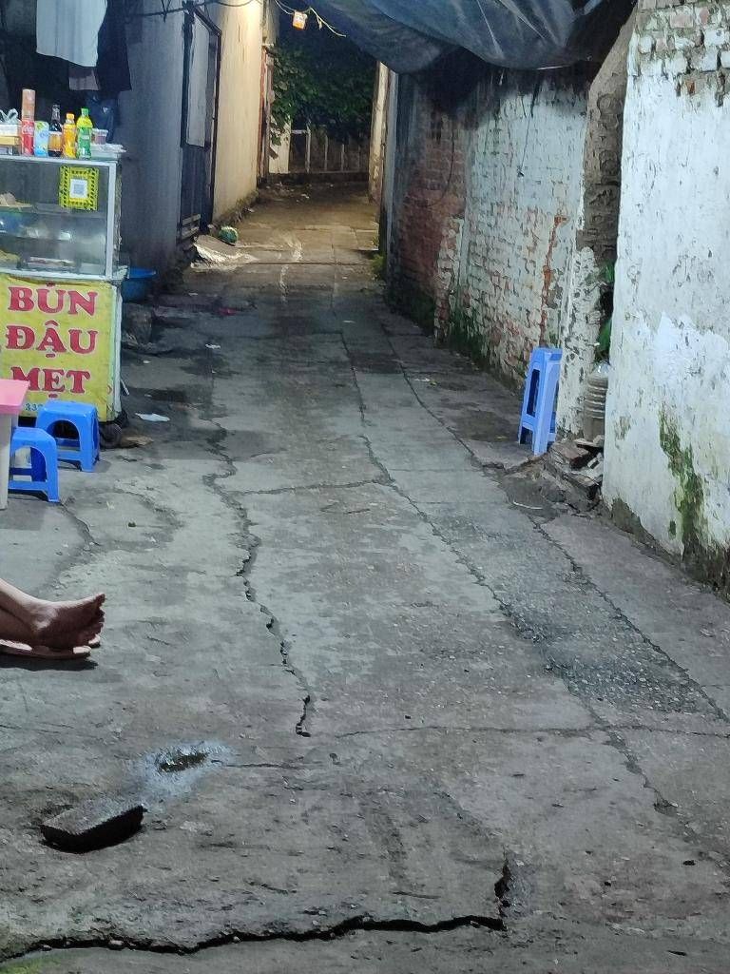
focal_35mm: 25
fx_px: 703
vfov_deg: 69.4
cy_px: 487
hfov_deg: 54.9
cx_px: 365
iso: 591
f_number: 1.89
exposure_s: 1/20
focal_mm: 5.95
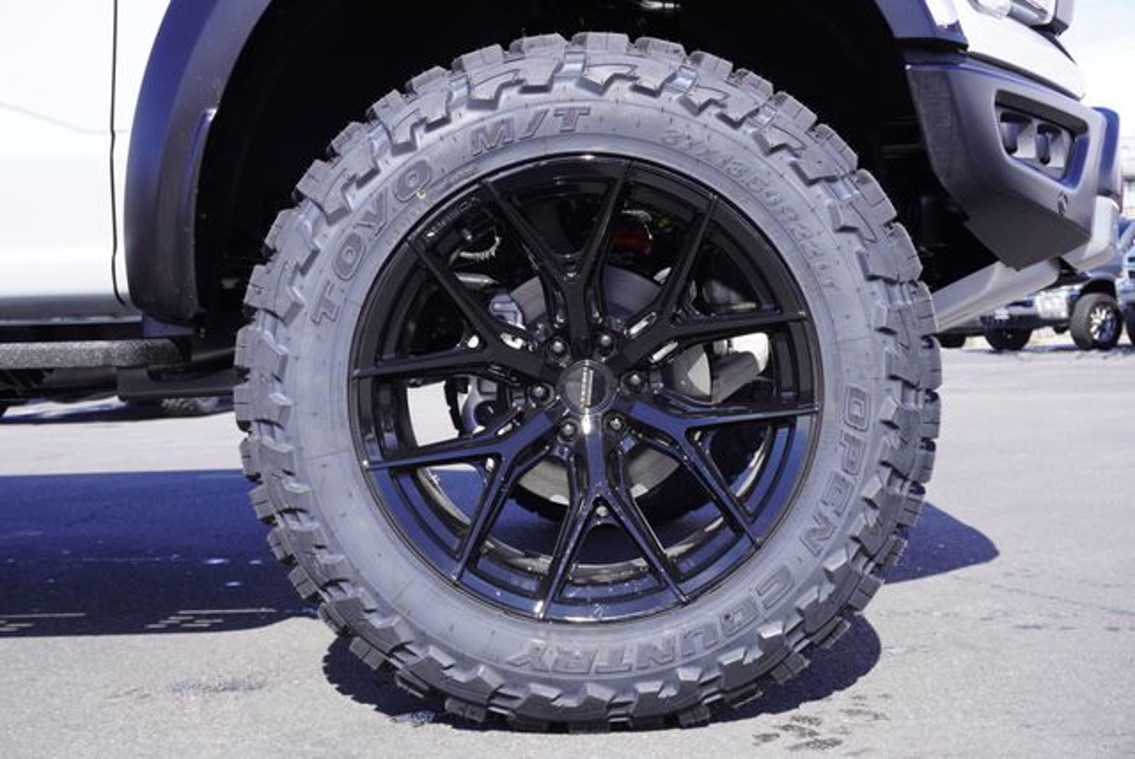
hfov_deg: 44.9
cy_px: 380
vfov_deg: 30.9
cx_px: 568
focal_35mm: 44
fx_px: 1373
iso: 100
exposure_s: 1/100
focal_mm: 29
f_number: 8
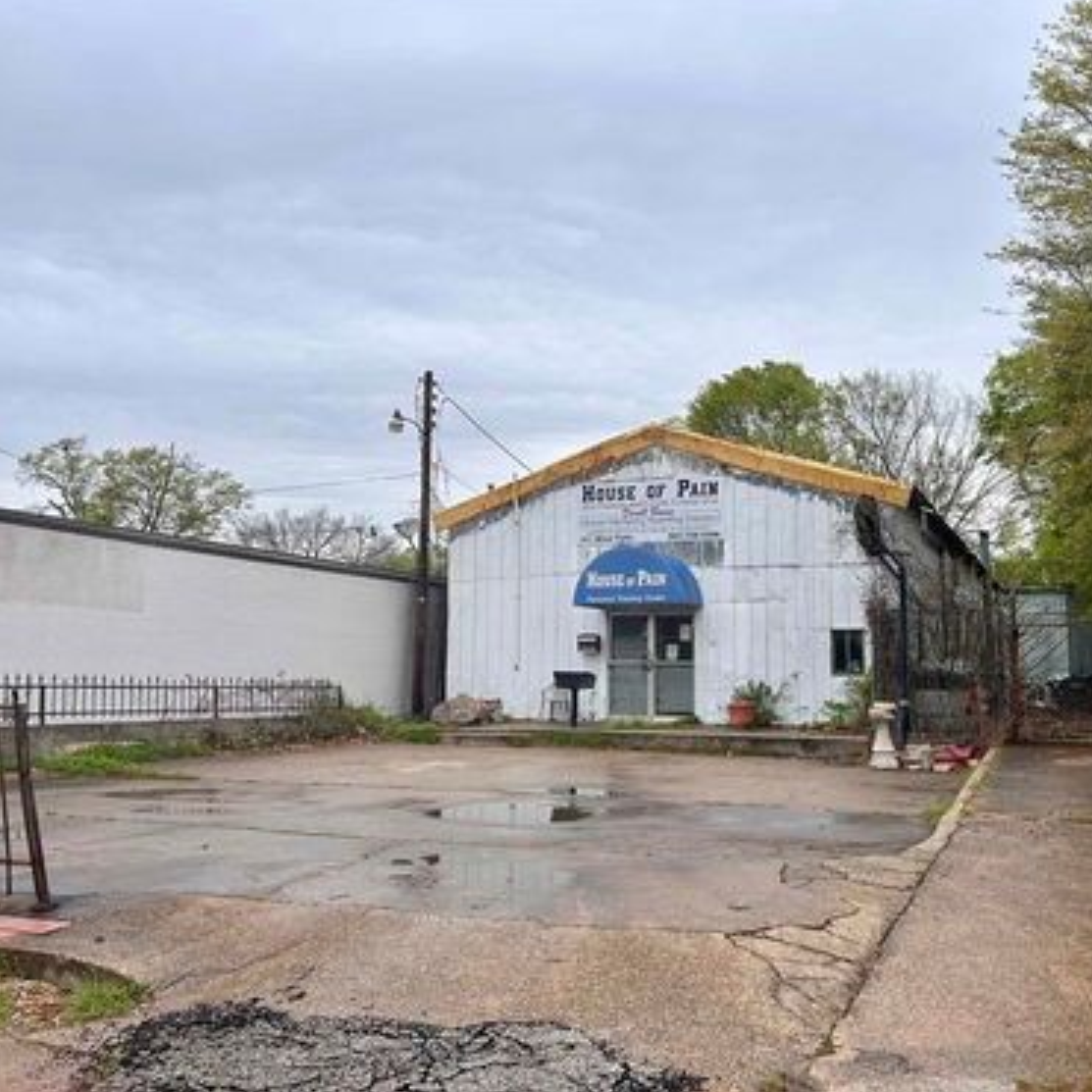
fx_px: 1106
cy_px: 543
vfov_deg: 52.5
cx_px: 630
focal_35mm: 31
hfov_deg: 52.3
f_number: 1.5
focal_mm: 5.7
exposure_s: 1/1147
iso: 50
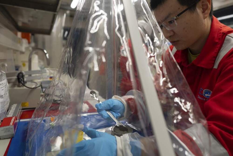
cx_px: 116
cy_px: 78
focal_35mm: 24
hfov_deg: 73.7
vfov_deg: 53.1
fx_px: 155
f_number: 2.8
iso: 800
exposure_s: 1/500
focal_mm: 24
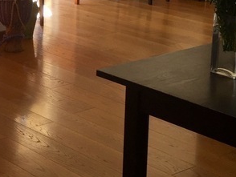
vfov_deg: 14.5
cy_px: 19
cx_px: -24
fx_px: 689
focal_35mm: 101
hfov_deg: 18.7
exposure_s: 1/100
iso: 40
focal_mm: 4.15
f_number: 2.2
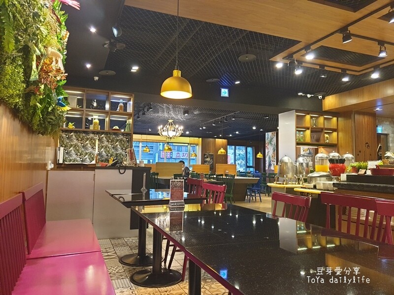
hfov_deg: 67.3
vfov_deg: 53.1
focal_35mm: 26
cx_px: 197
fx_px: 296
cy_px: 148
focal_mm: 4.3
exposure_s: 1/40
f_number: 1.5
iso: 320
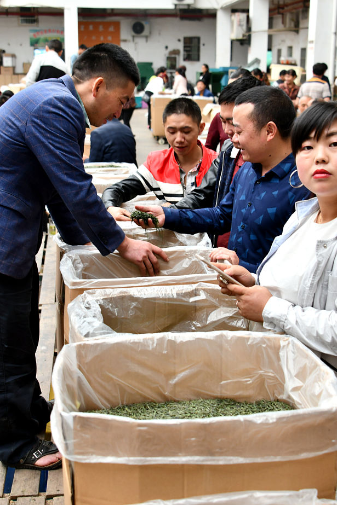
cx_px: 162
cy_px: 249
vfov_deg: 38.2
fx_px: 730
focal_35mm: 52
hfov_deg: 26.0
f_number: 5
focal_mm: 40
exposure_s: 1/50
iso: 500
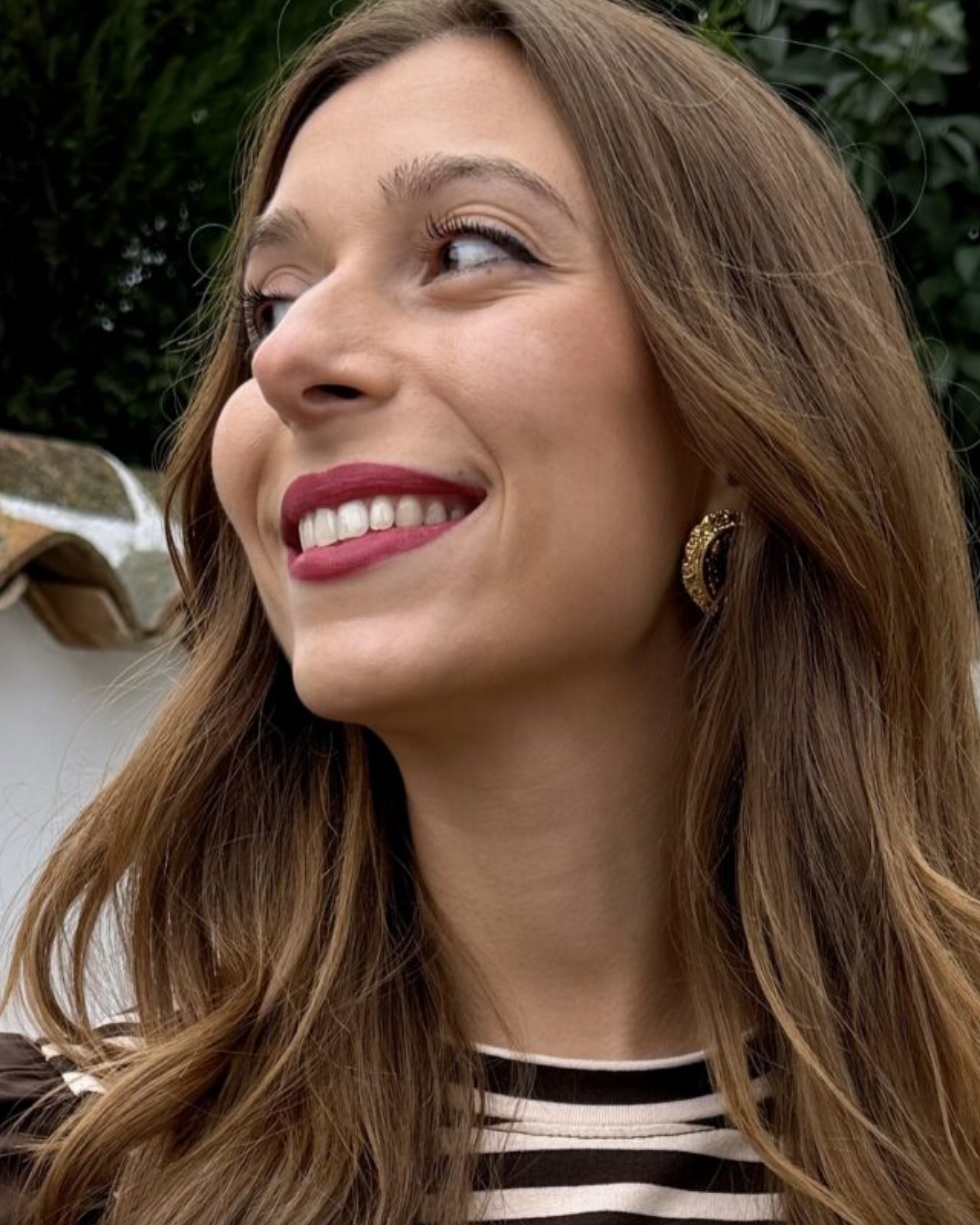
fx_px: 2719
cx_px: 472
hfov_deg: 20.4
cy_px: 1721
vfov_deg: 22.0
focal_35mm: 75
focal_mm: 6.76
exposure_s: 1/142
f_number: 1.78
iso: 50
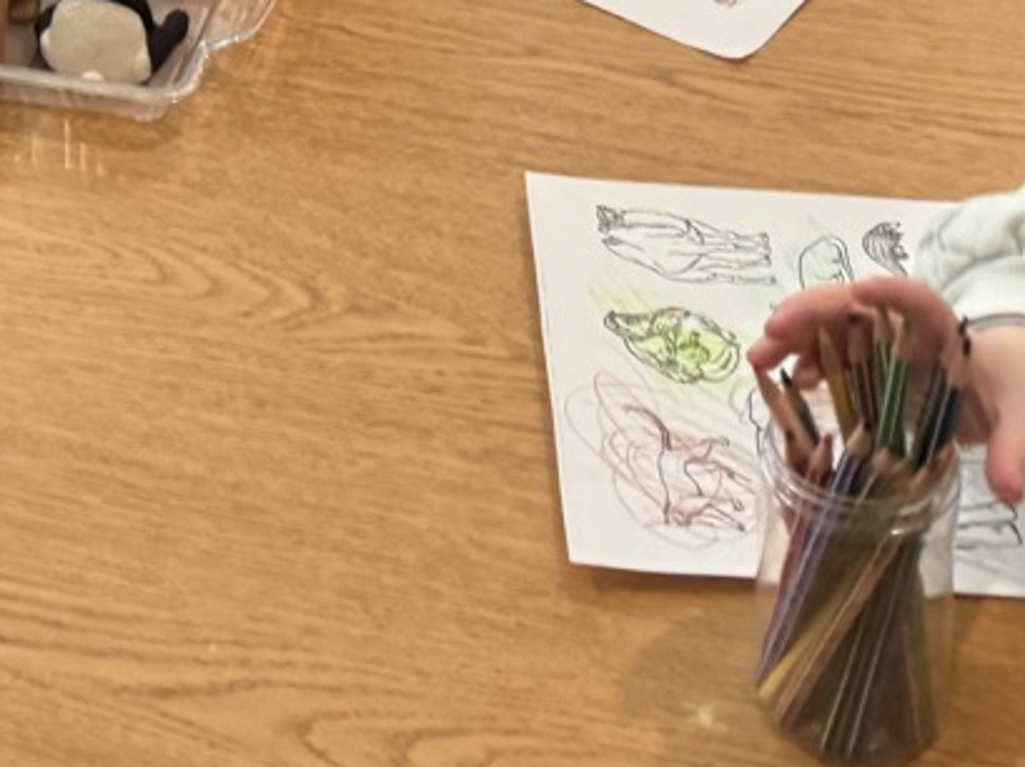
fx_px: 2781
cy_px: -444
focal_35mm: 94
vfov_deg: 14.5
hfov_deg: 20.0
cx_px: -75
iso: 250
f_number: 1.78
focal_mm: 6.76
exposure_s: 1/60
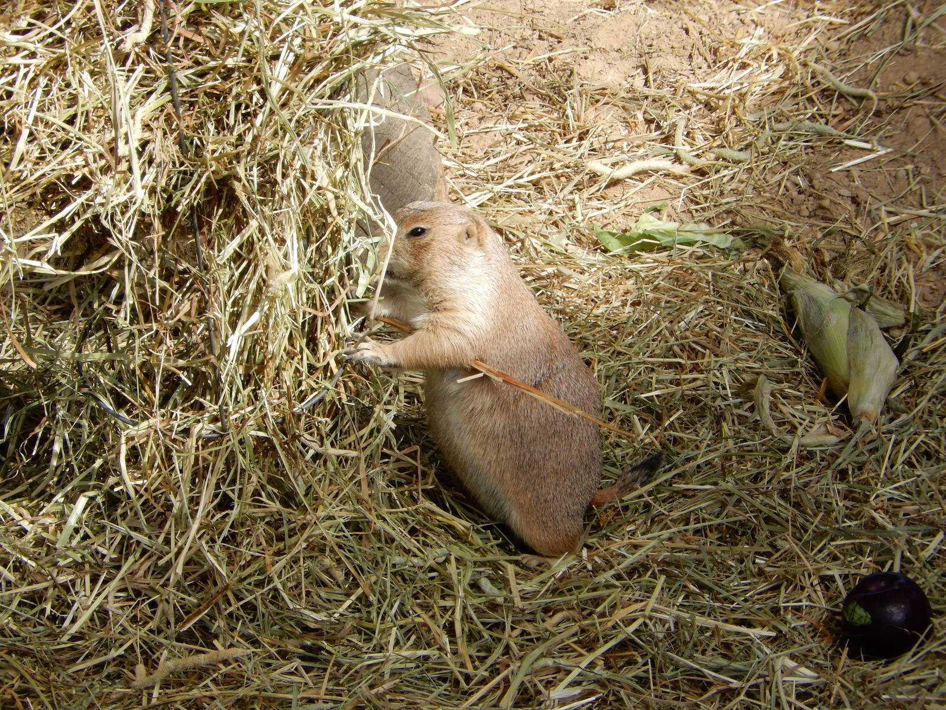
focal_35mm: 267
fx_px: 7297
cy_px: 355
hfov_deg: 7.4
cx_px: 473
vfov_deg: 5.6
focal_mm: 47.8
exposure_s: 1/250
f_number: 5.9
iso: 160
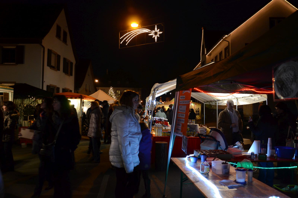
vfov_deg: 47.7
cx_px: 149
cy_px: 99
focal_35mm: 27
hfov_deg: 67.5
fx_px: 223
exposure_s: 1/15
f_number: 3.5
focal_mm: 18
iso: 1400
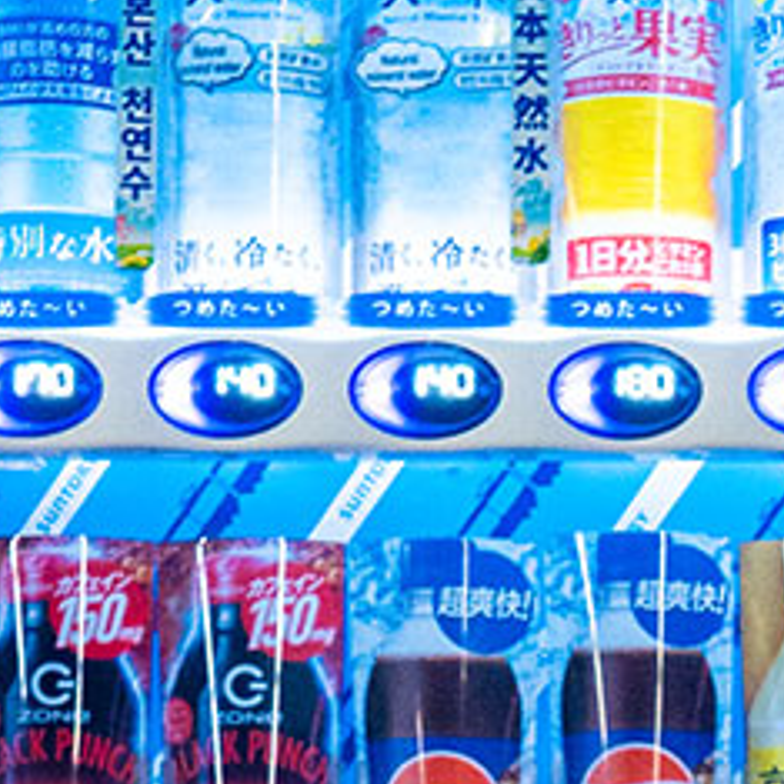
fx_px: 6176
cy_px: 1618
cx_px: 1311
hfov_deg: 7.1
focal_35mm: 241
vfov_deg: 7.0
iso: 1250
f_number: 4
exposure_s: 1/100
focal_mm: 30.8
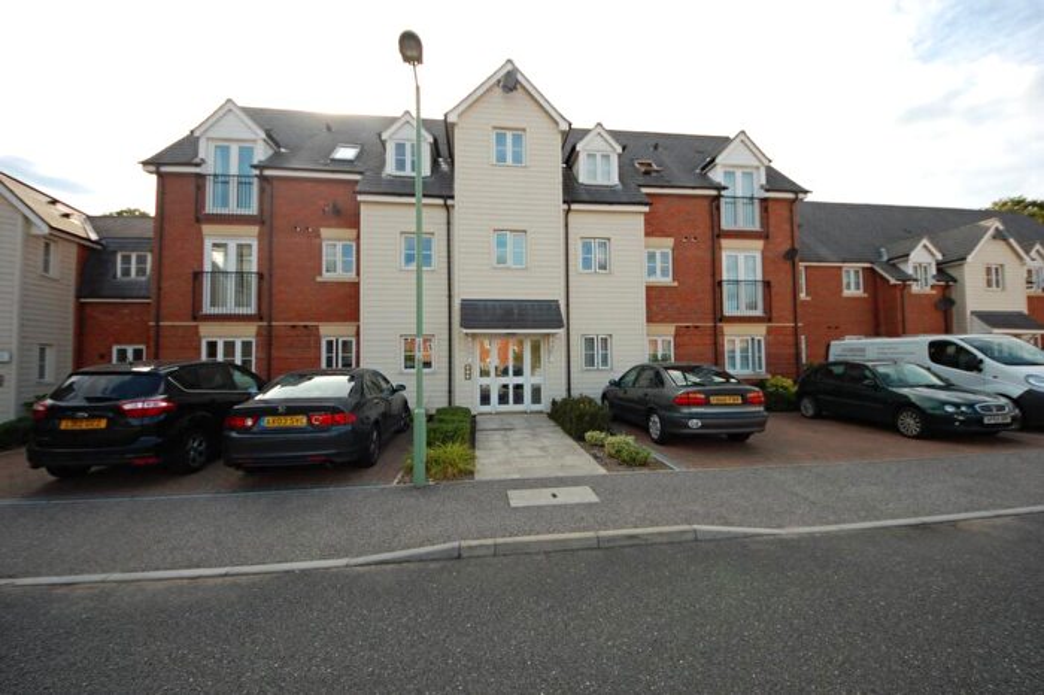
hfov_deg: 106.3
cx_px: 522
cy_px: 348
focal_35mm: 14
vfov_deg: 83.2
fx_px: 391
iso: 200
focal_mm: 9
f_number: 7.1
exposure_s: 1/200
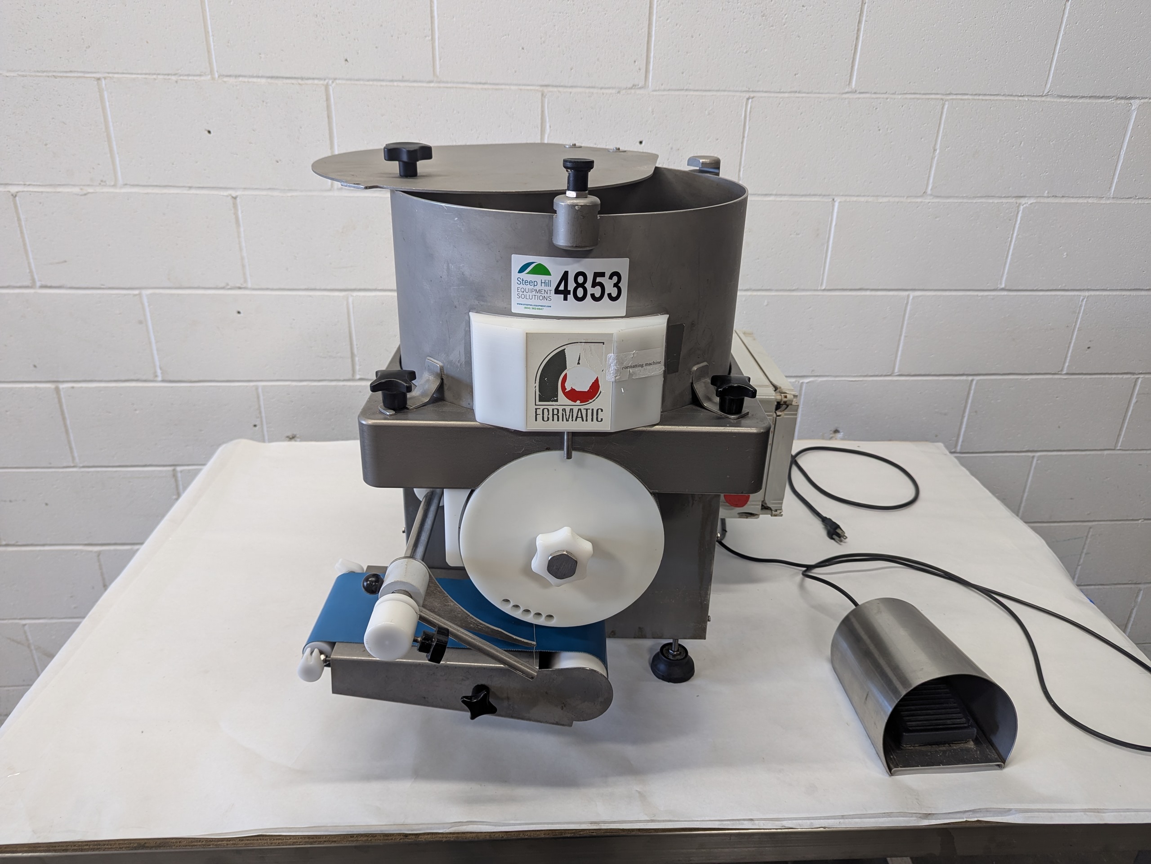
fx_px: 798
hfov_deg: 71.6
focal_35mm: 24
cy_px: 432
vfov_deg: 56.8
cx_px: 576
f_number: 1.85
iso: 56
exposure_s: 1/30
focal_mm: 6.81
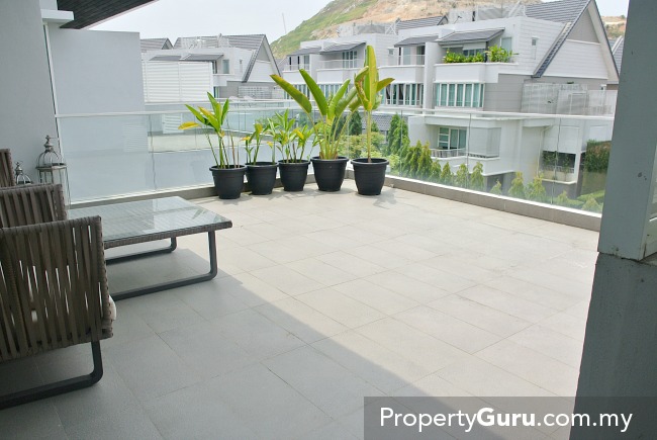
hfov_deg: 67.3
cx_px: 328
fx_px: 493
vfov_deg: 48.0
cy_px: 220
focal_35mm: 27
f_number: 4.5
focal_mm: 10
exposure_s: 1/640
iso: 100
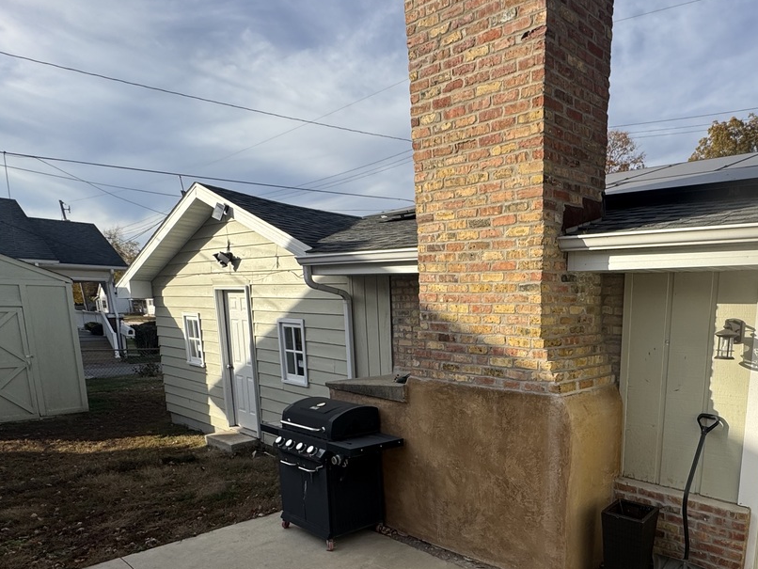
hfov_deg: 66.3
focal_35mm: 25
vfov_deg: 52.7
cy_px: 419
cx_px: 541
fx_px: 548
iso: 40
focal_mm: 2.22
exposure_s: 1/1198
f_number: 2.2
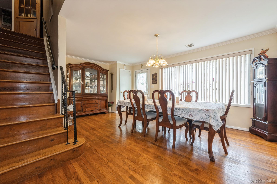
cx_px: 138
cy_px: 92
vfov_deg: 81.2
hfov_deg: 104.3
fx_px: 108
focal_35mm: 14
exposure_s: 1/8
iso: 400
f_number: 11
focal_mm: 14
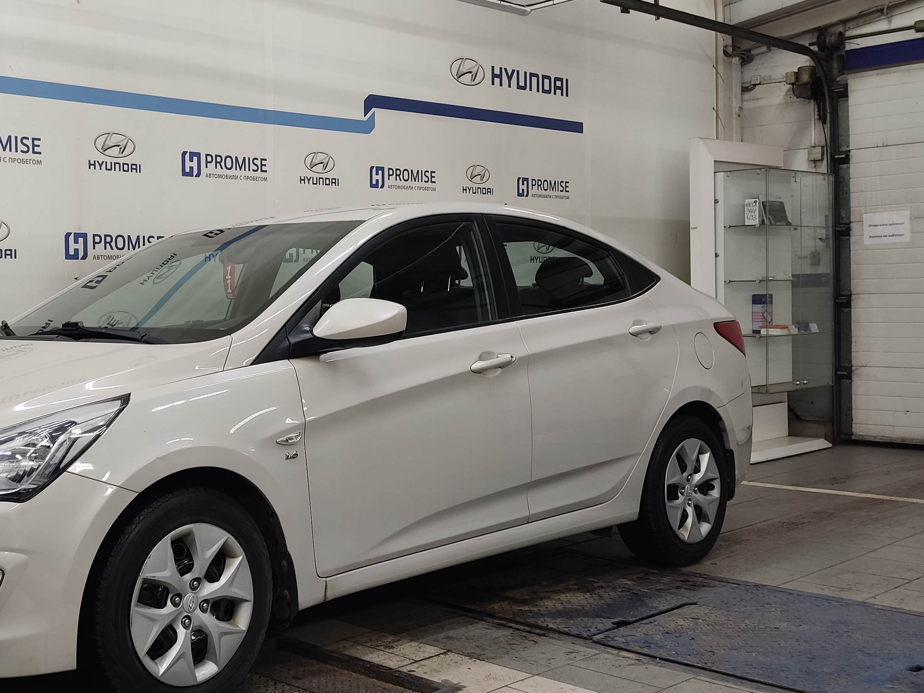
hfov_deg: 43.1
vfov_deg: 34.3
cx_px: 211
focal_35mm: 42
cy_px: 320
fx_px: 1121
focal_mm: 4.71
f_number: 1.79
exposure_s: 1/50
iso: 166
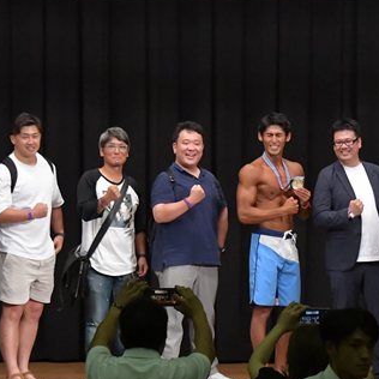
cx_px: 351
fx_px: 2787
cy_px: 235
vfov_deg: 7.8
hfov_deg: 7.8
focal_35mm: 225
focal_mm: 72
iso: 6400
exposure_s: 1/400
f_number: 5.6
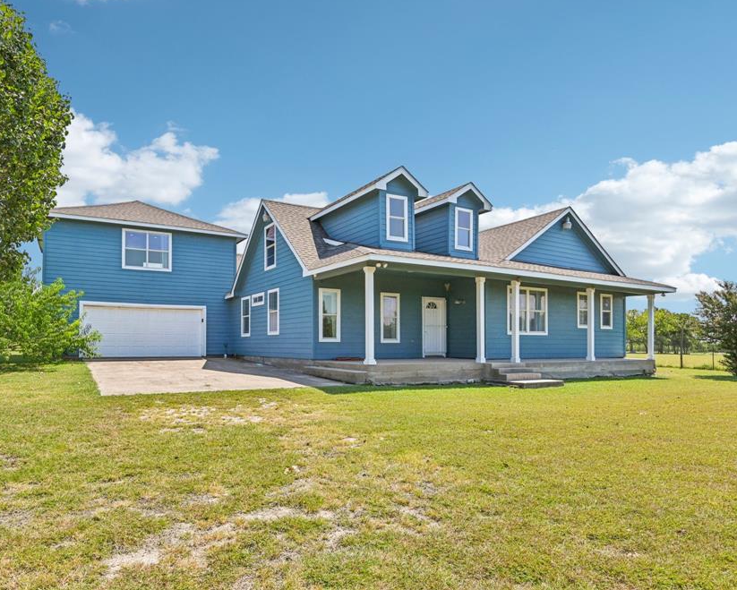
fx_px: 458
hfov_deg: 77.3
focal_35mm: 21
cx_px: 322
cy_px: 286
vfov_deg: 65.5
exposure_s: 1/1250
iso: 400
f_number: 8
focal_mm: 18
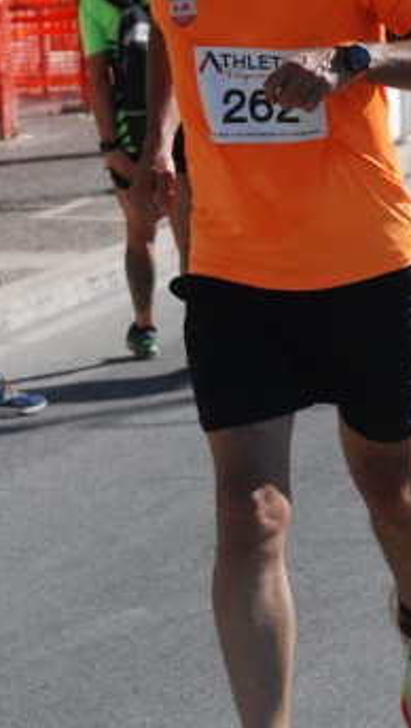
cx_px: 183
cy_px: 262
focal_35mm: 247
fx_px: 4776
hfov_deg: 4.9
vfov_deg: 8.7
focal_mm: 90
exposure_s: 1/2000
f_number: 8
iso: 1000
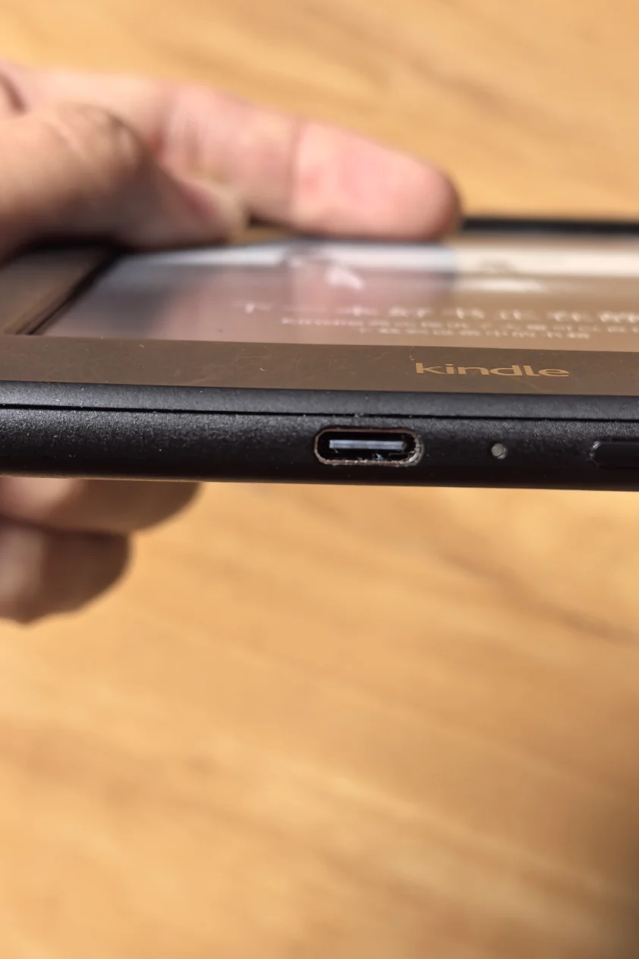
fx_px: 1705
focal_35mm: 64
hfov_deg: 21.2
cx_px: 361
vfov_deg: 31.4
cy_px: 454
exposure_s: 1/200
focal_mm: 6.98
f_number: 2
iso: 320
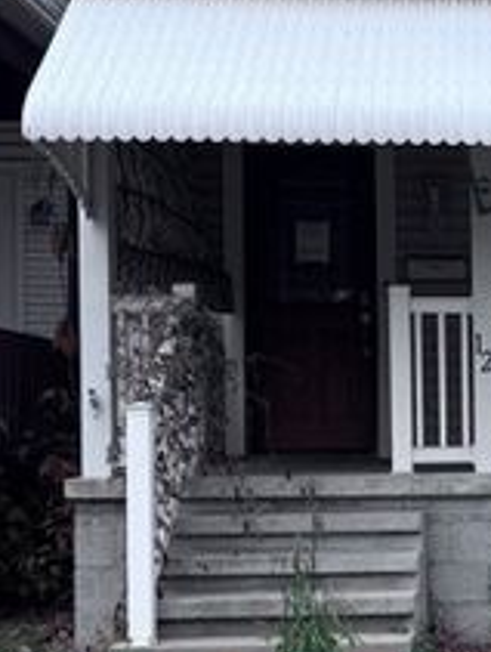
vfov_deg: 23.8
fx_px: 1546
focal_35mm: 82
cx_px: 618
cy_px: 394
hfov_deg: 17.1
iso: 50
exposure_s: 1/490
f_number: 1.6
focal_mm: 5.96
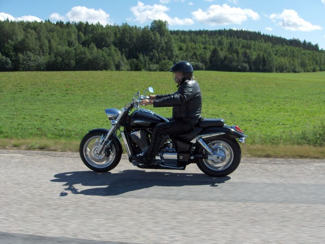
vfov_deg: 36.9
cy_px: 122
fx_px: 367
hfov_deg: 47.8
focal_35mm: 39
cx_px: 162
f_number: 4.8
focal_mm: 8
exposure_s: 1/380
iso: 100
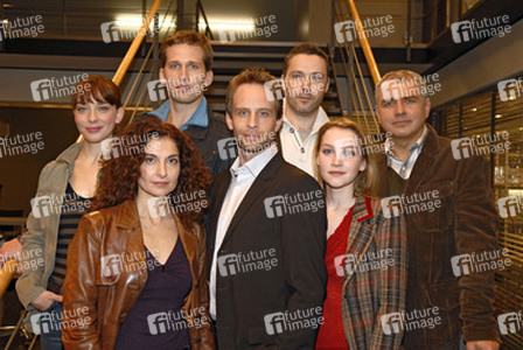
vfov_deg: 29.0
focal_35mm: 46
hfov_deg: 42.3
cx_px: 262
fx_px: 676
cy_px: 175
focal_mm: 31
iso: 400
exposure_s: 1/80
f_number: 4
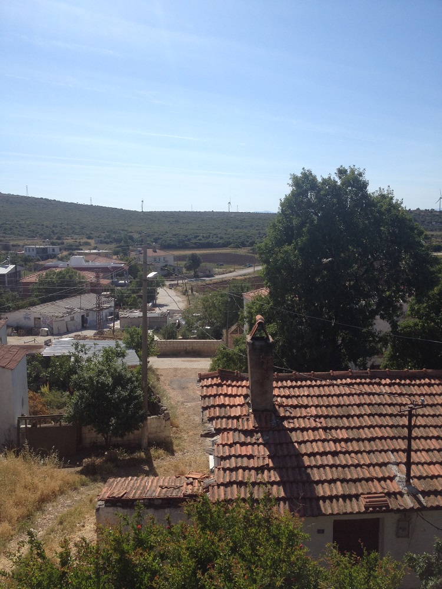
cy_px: 294
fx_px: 596
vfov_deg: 52.6
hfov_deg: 40.7
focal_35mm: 35
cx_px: 221
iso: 50
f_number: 2.4
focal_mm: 4.28
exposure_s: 1/2304
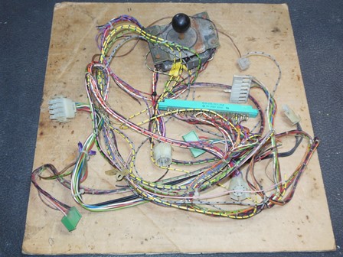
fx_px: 327
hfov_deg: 55.4
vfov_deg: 42.9
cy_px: 128
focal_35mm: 33
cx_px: 172
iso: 200
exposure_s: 1/30
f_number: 3.5
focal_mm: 6
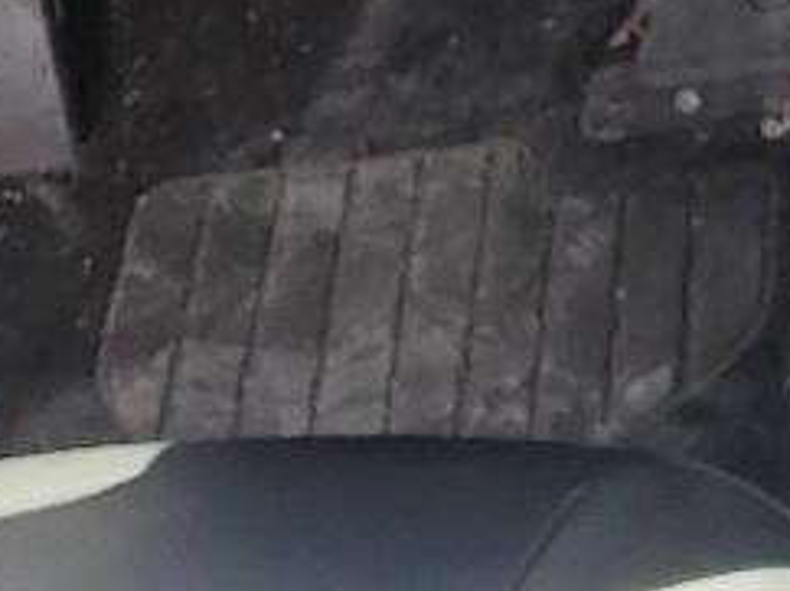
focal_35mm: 172
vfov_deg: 8.1
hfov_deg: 11.0
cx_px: 1283
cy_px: -689
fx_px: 3921
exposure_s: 1/333
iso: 50
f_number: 1.5
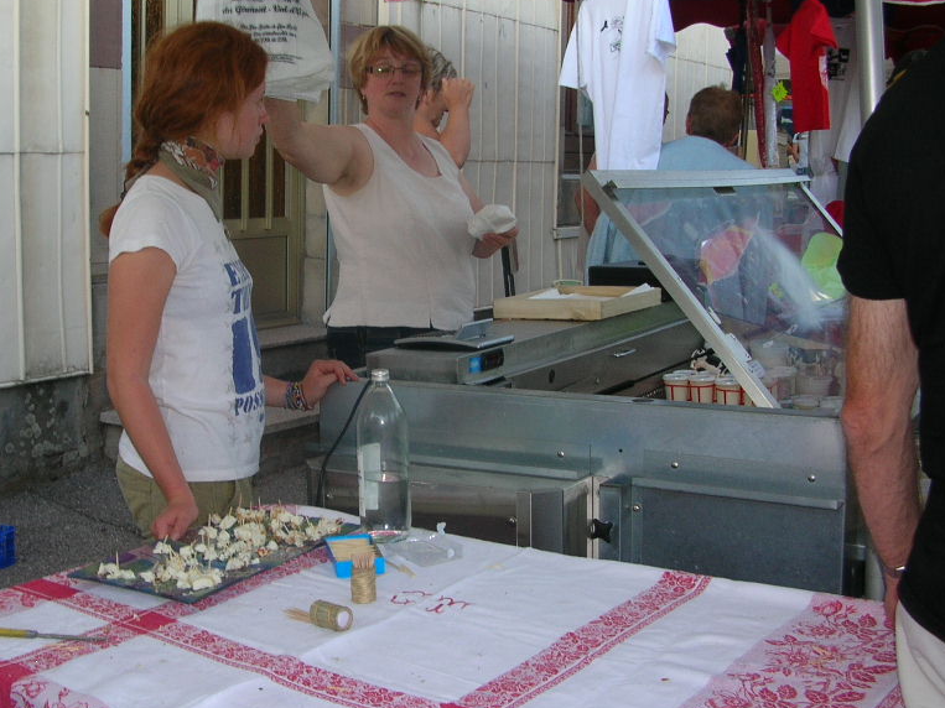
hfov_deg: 40.3
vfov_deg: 30.9
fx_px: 1283
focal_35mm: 47
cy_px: 338
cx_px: 396
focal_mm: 5.8
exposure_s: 1/30
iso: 50
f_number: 2.8
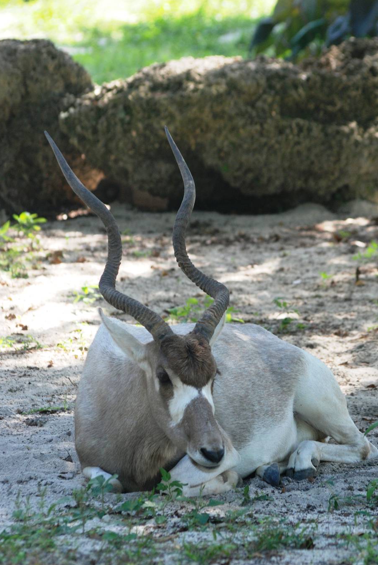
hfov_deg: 5.8
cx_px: 207
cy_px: 321
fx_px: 3763
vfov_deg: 8.6
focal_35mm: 240
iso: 400
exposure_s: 1/400
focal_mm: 135
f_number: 5
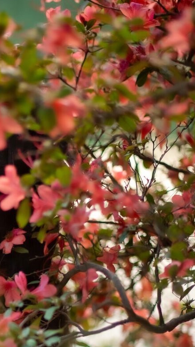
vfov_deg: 19.7
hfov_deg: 11.3
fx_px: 974
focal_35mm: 106
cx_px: -27
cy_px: 330
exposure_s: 1/800
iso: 1000
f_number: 1.4
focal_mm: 50
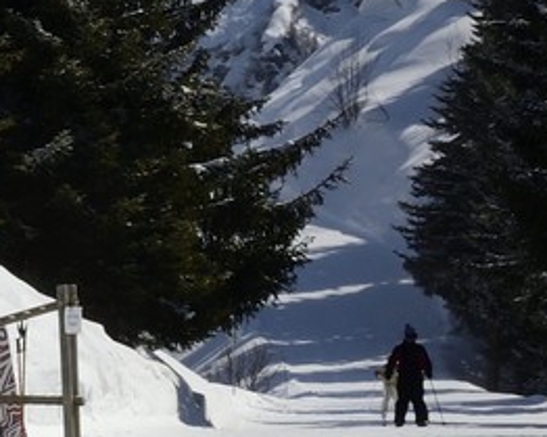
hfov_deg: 9.7
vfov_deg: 9.9
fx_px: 2507
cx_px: -1061
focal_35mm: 155
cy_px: 420
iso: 200
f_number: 18
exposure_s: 1/320
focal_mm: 27
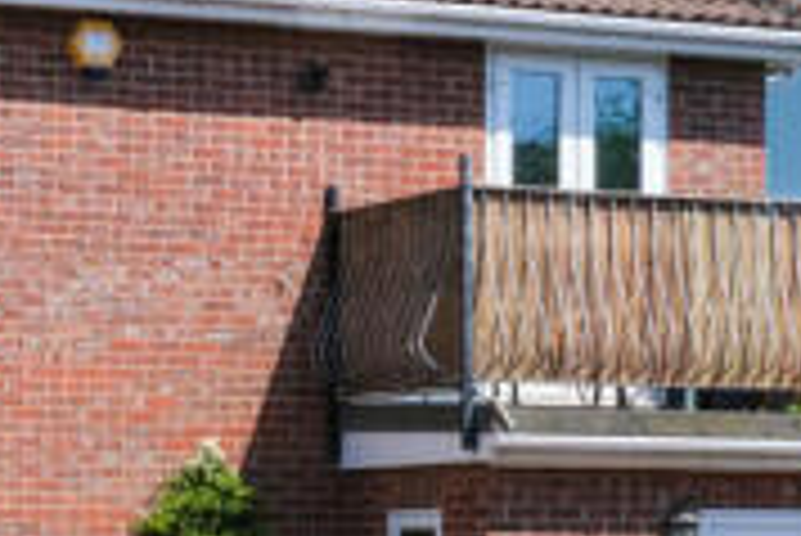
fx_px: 3273
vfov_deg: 9.3
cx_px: 146
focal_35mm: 147
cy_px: 381
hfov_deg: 13.9
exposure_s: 1/105
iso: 400
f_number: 20
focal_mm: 26.6
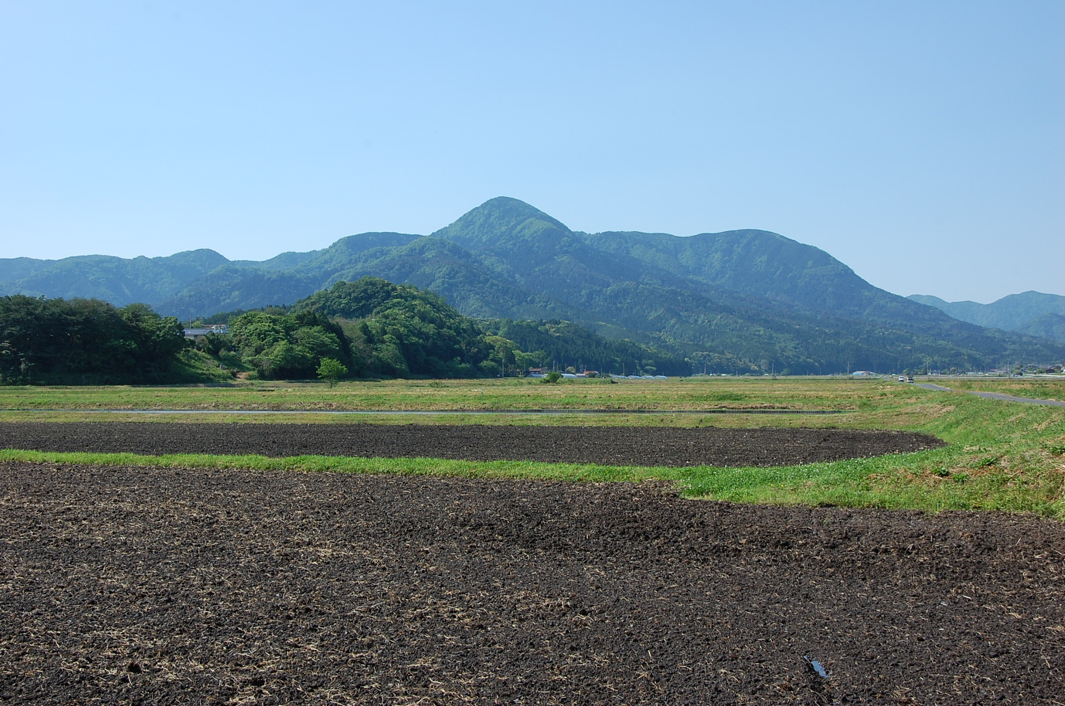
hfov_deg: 46.5
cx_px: 532
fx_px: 1240
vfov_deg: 31.8
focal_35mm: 42
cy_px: 353
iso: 250
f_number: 10
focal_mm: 28
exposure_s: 1/250
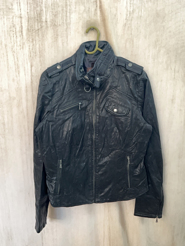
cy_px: 123
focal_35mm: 27
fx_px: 192
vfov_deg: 65.3
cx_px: 92
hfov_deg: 51.4
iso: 250
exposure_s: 1/60
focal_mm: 5.1
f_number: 1.6
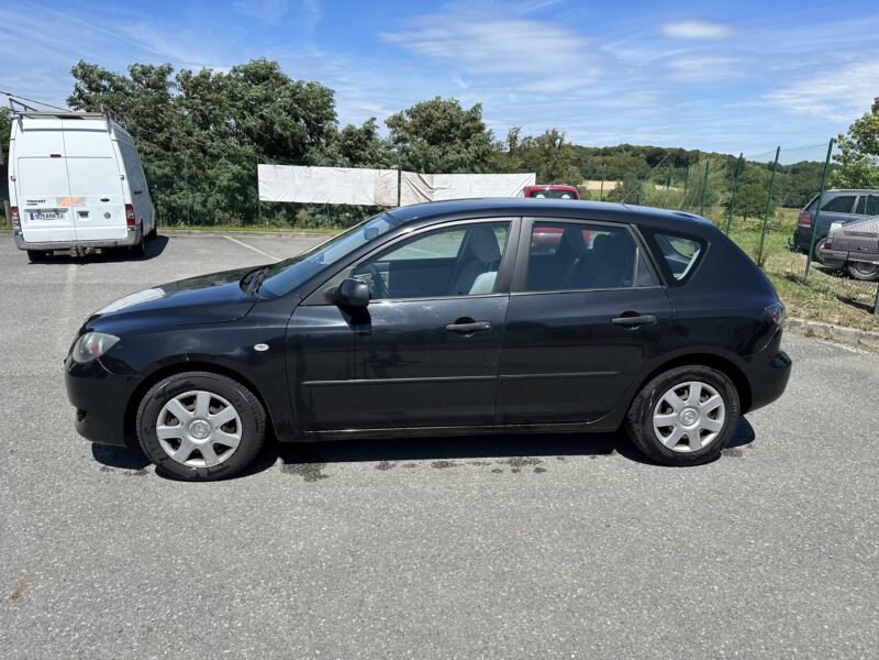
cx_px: 440
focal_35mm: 24
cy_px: 330
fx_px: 609
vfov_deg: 56.8
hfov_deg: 71.6
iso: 80
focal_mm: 6.86
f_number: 1.78
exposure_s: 1/4348
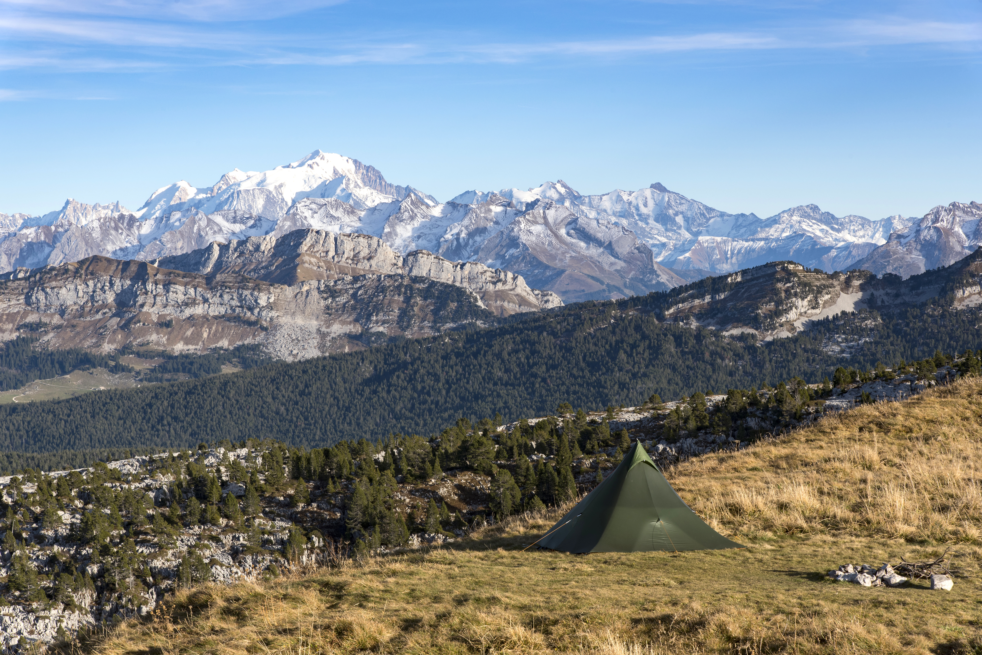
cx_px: 491
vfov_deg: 17.5
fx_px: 2128
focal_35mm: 78
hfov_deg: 26.0
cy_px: 328
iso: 250
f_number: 8
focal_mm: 78
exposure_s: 1/160
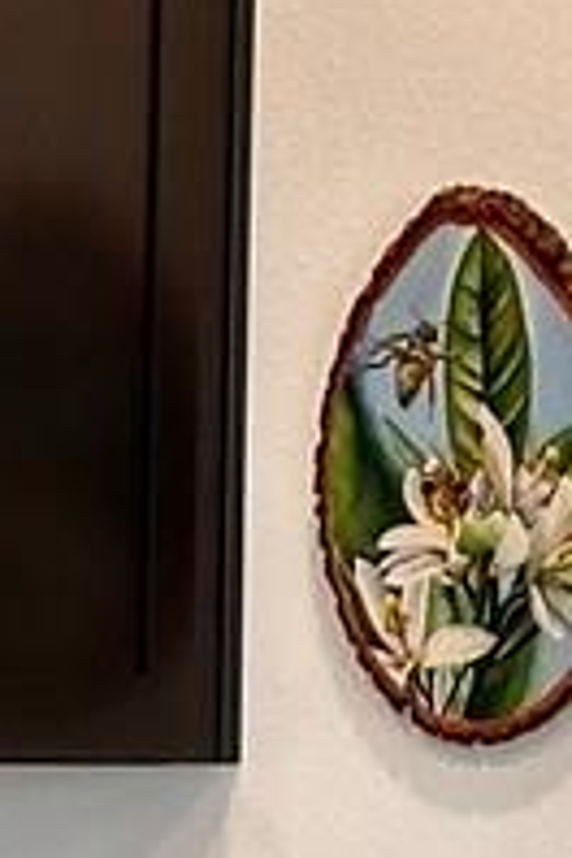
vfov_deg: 5.1
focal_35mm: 403
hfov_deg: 3.4
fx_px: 9604
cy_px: 1118
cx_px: 507
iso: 80
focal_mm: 6.86
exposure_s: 1/60
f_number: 1.78
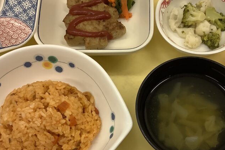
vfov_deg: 25.9
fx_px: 325
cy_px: 94
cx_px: 134
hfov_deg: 38.1
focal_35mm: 52
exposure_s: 1/50
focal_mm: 3.3
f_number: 2.4
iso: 125
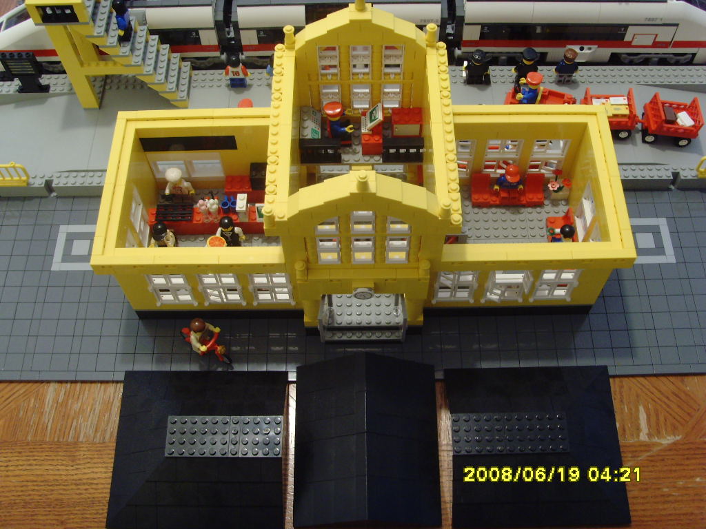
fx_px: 795
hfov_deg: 47.9
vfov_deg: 36.8
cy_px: 264
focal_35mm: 39
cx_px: 353
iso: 200
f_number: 3.5
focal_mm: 6.6
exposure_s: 1/6
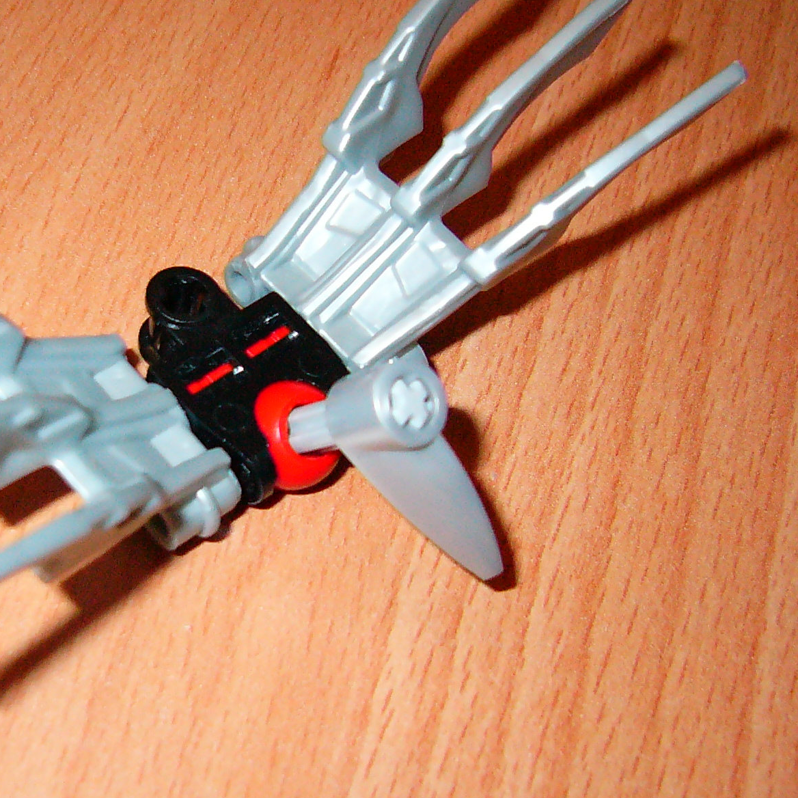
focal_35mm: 61
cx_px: 270
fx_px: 1591
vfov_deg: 28.1
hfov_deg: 28.0
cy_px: 359
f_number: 2.8
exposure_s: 1/60
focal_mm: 5.8
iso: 200
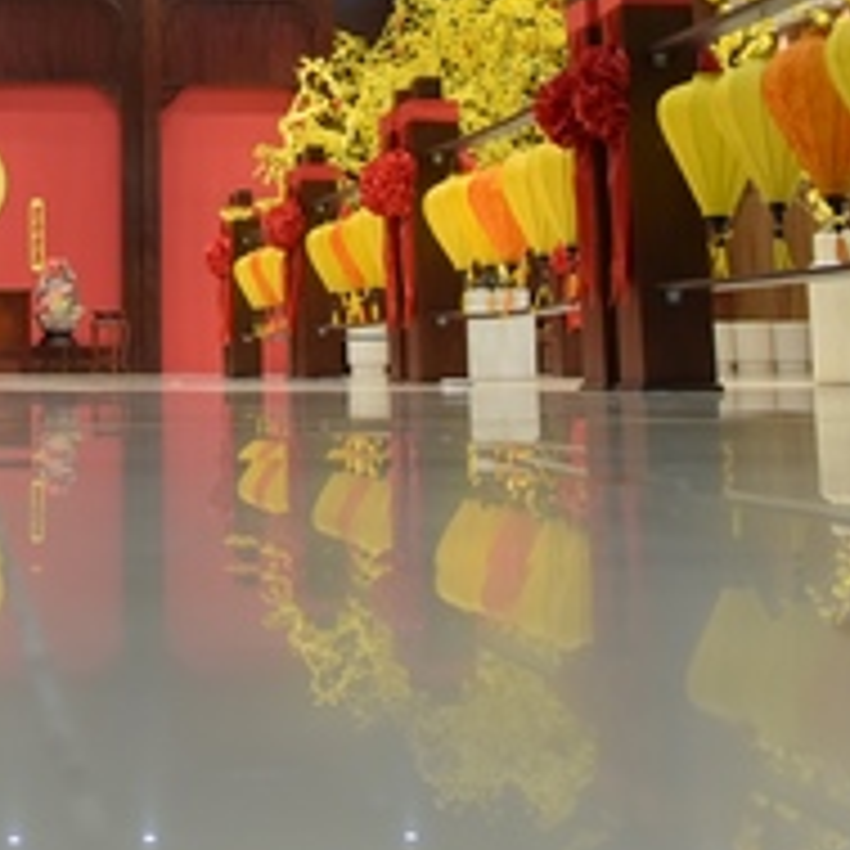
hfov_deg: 23.6
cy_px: -49
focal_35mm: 70
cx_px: 4
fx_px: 1945
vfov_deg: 23.4
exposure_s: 1/50
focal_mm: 24
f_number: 5.6
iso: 500
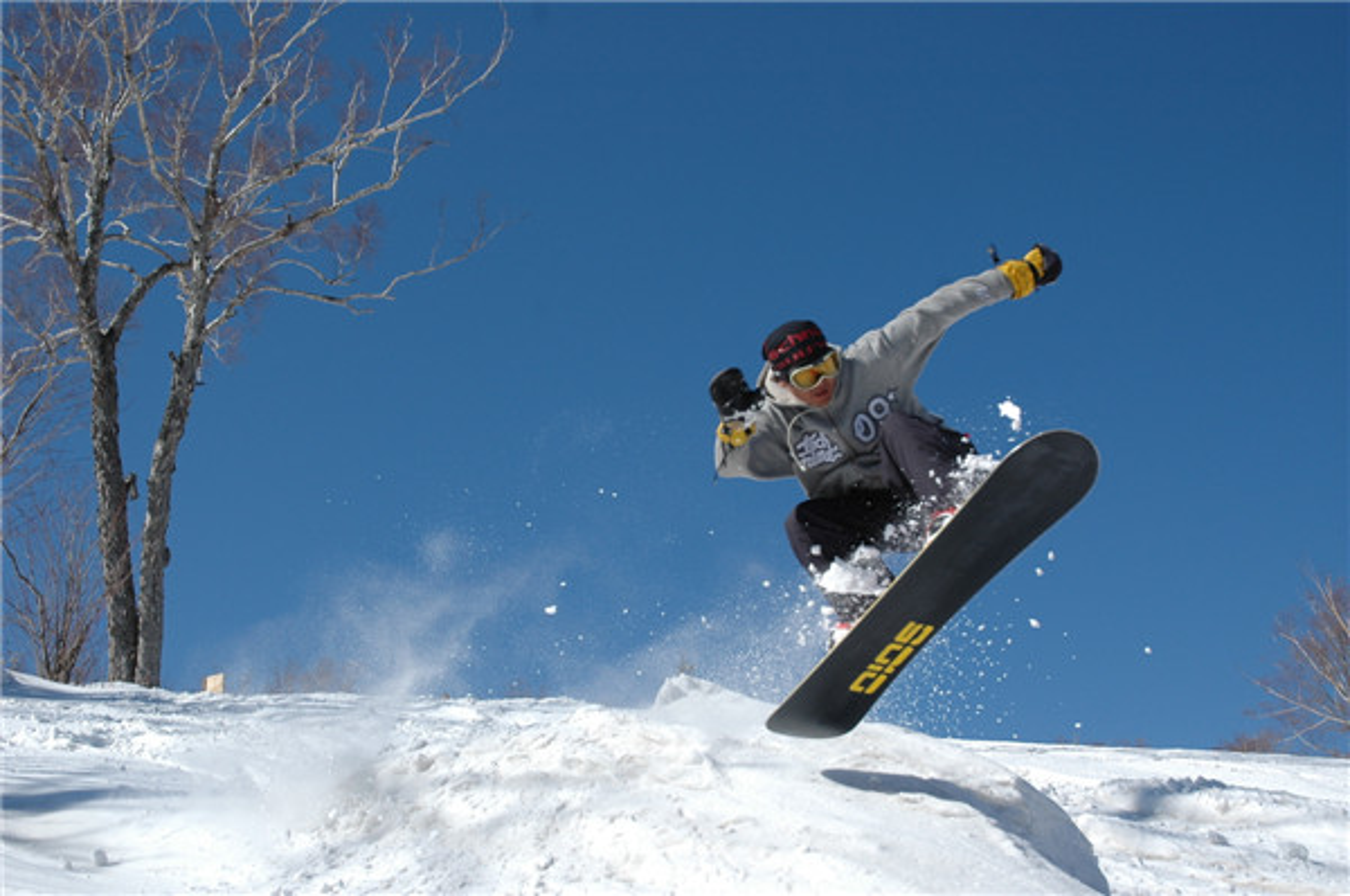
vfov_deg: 32.9
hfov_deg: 48.0
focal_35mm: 40
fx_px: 1516
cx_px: 675
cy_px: 448
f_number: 6.3
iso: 200
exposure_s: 1/800
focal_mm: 27
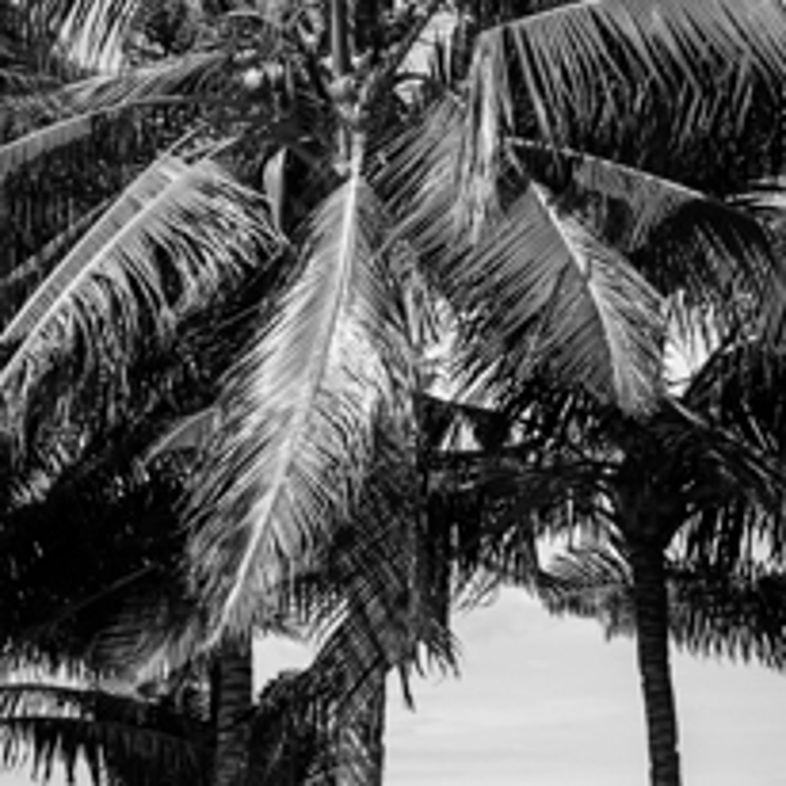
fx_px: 2543
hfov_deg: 17.3
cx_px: 42
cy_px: 420
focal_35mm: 99
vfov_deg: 17.6
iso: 400
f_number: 9
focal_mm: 40
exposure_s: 1/400
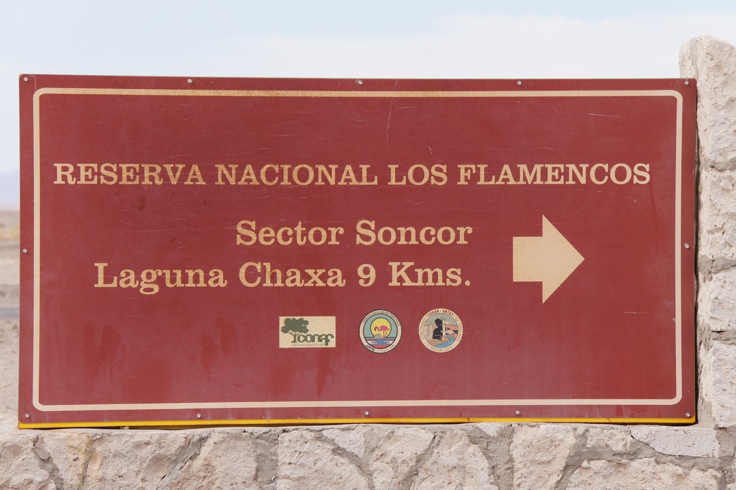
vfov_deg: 6.7
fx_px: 4168
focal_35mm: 204
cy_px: 245
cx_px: 368
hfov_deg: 10.1
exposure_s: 1/320
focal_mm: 136
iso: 200
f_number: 10
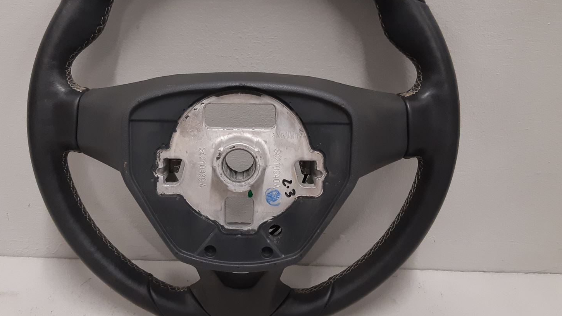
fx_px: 596
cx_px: 240
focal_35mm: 40
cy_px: 158
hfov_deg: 50.3
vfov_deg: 29.7
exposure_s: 1/50
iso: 200
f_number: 1.7
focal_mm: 3.93
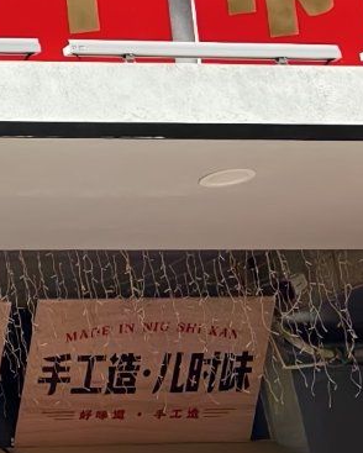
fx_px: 2241
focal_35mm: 167
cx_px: -691
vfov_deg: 11.4
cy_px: -65
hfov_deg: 8.1
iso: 50
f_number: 1.75
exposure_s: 1/1667
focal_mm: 8.67
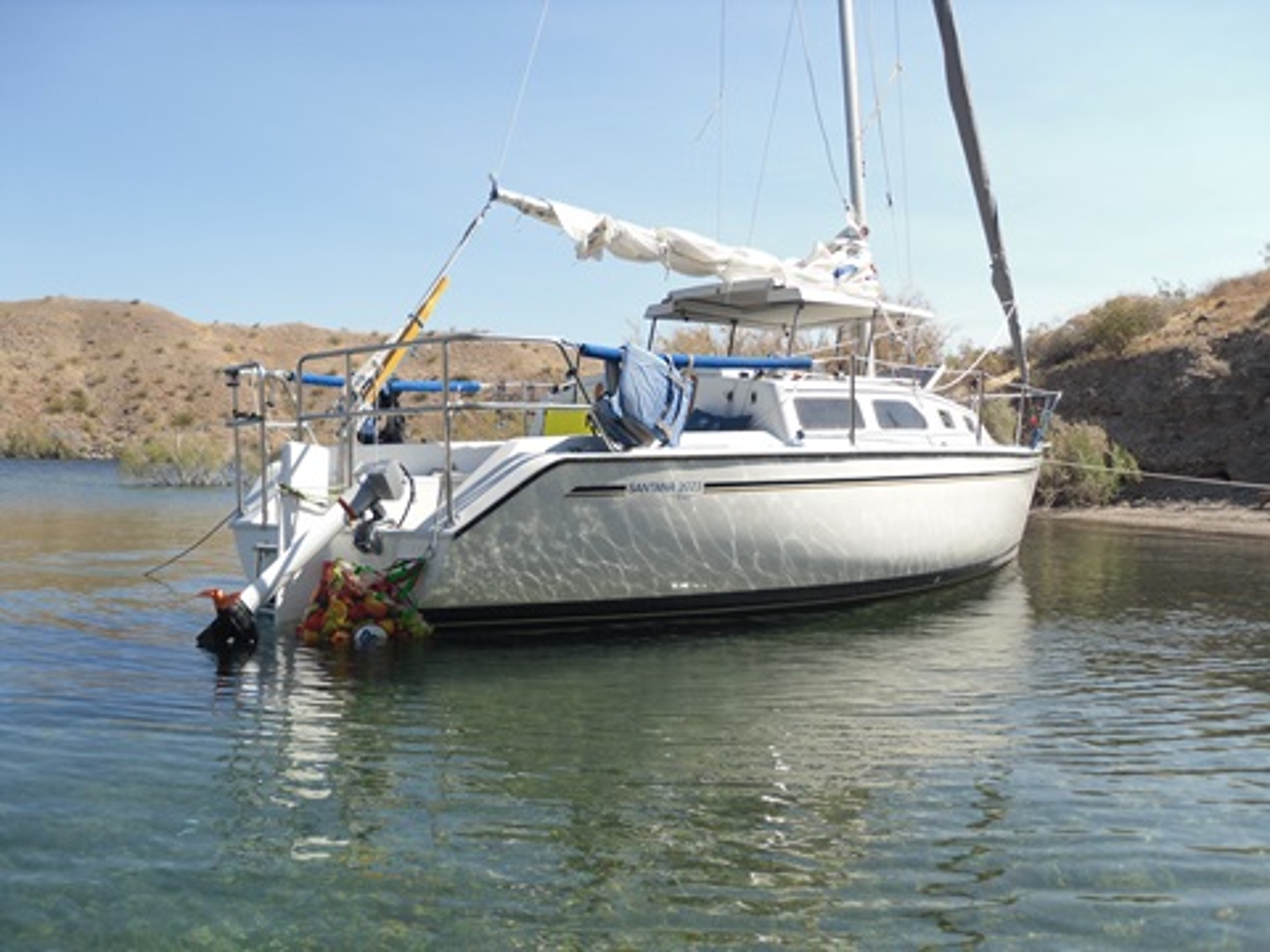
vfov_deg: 41.8
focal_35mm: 34
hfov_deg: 54.0
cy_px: 476
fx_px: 1247
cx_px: 635
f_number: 8.1
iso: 80
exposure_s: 1/145
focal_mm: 6
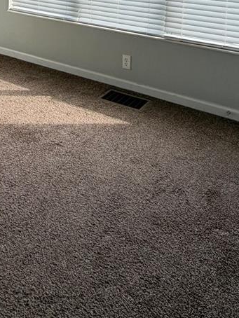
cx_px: 95
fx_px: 340
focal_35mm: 37
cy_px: -22
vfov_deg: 41.3
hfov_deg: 38.5
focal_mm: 2.22
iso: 40
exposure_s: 1/135
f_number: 2.2
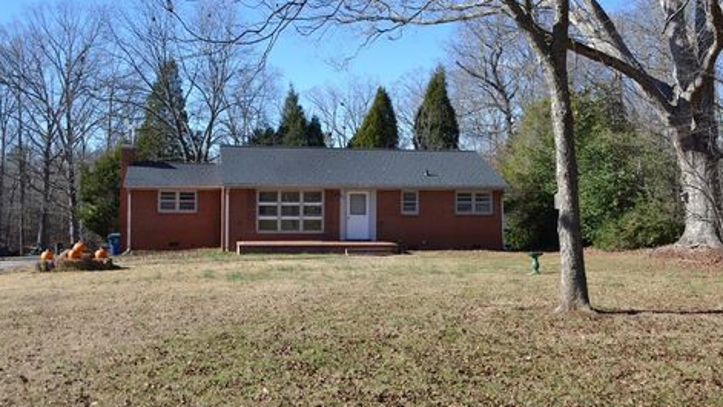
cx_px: 362
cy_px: 168
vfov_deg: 29.7
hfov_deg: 50.5
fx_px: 767
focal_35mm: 40
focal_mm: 24
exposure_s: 1/200
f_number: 7.1
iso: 100
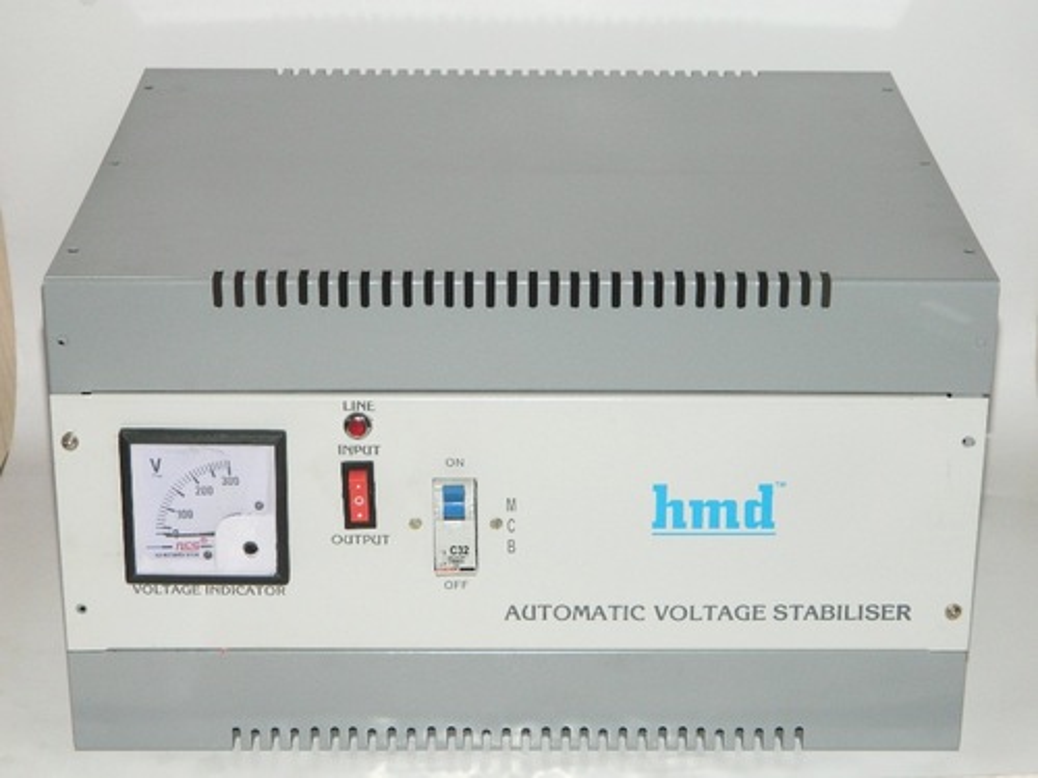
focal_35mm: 84
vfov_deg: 17.6
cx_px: 519
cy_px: 389
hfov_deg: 23.3
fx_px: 2519
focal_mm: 15.1
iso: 200
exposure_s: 1/50
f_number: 4.2
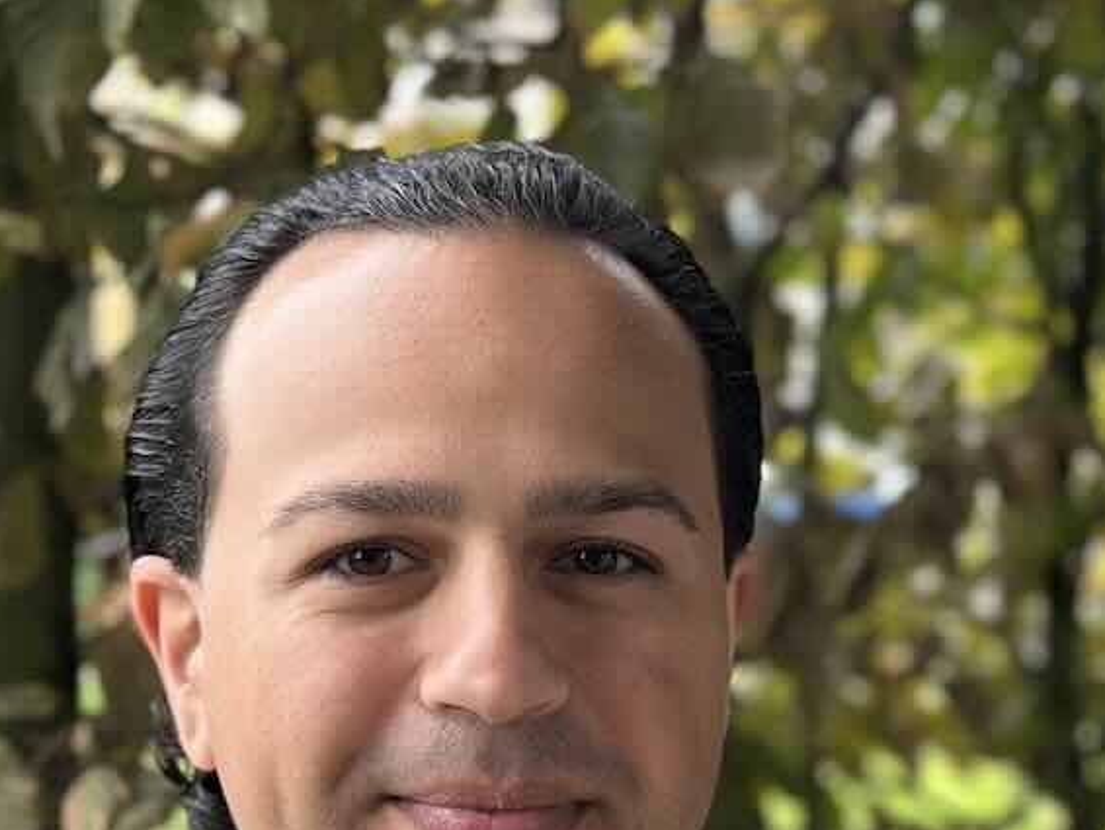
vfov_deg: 14.7
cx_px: 551
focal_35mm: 100
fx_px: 3194
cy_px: 704
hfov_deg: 19.6
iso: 80
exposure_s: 1/280
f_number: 1.78
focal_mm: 6.86
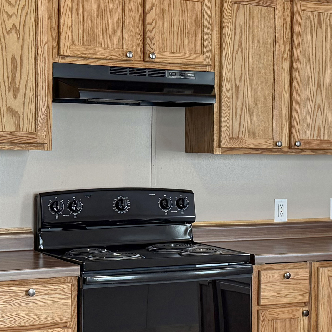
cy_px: 219
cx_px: 226
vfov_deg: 20.8
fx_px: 901
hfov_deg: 20.8
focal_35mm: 83
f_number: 1.78
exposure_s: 1/120
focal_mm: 6.76
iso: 200
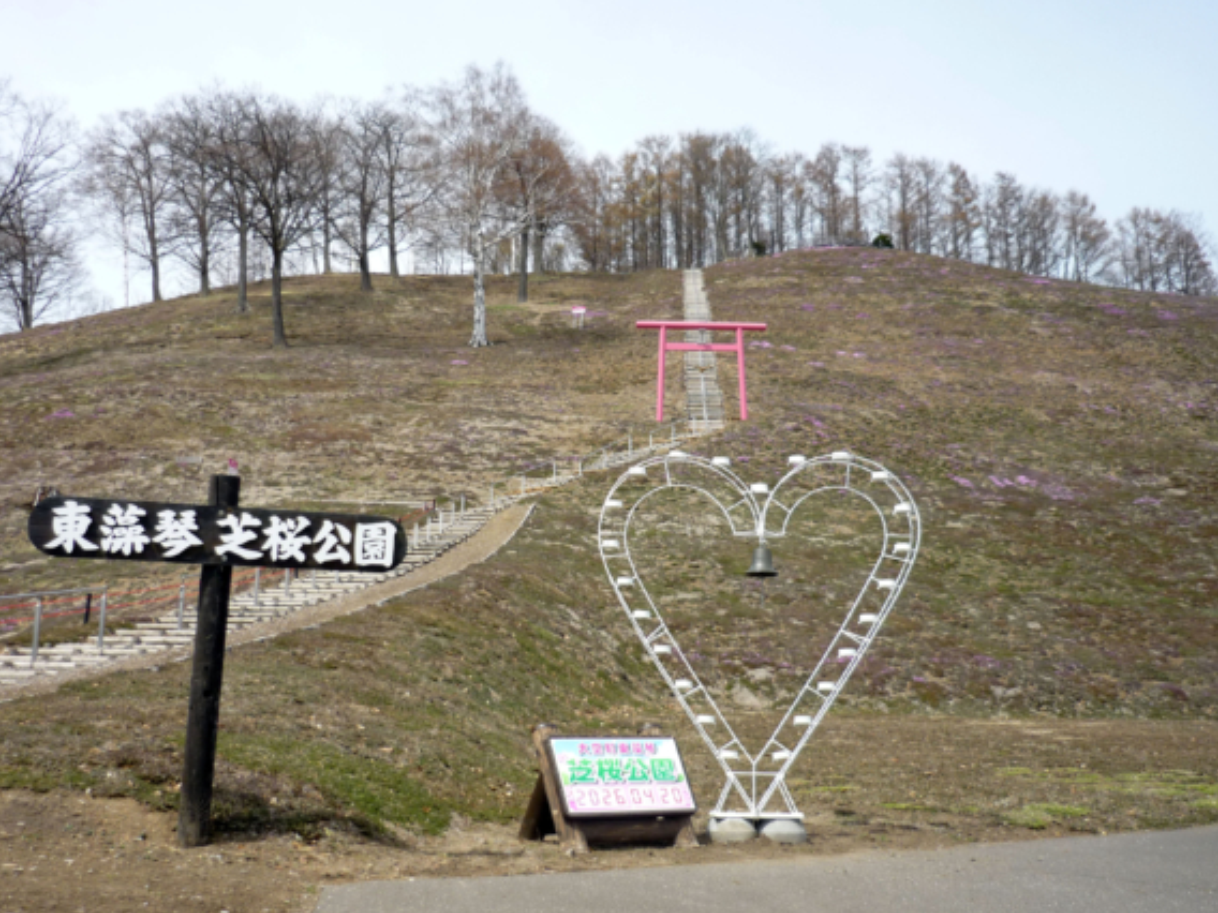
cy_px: 454
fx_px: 1337
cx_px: 577
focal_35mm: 38
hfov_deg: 49.0
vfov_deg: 37.7
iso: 100
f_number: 2.9
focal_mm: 6
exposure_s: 1/1000
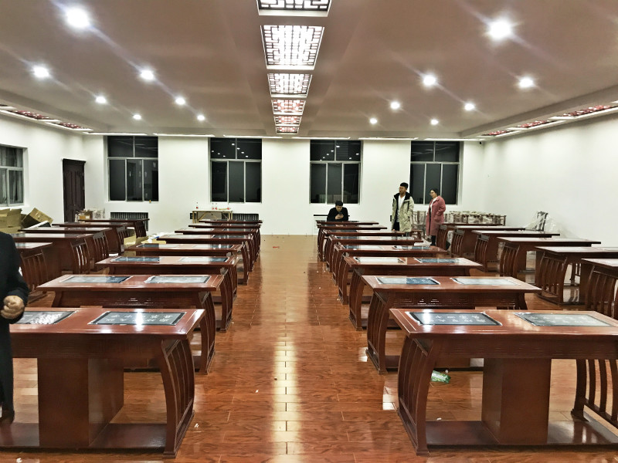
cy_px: 232
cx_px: 309
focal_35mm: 28
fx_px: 500
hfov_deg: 63.4
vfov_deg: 49.7
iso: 64
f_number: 1.8
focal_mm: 3.99
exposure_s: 1/17
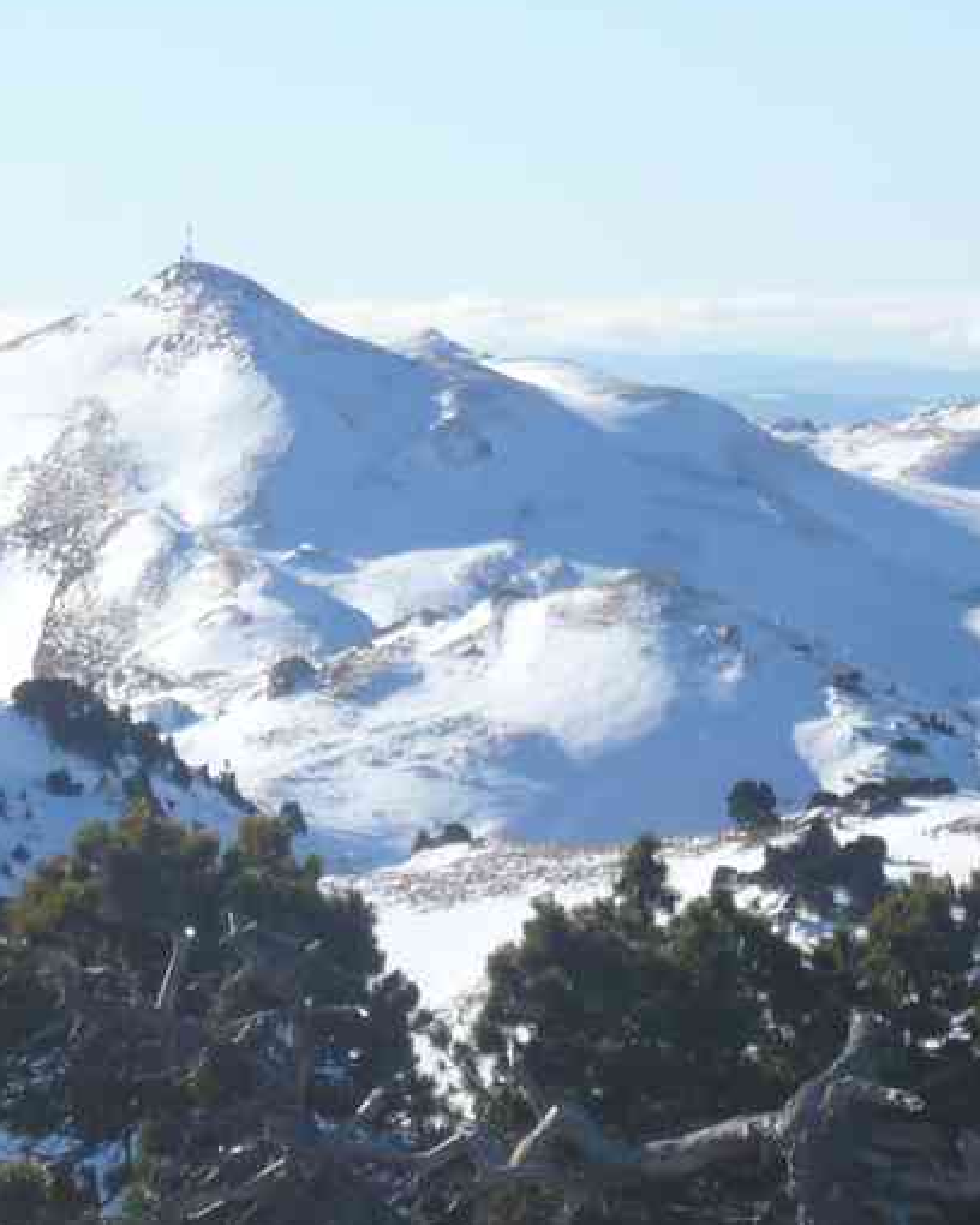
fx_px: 9064
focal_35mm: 250
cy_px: 771
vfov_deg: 7.7
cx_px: 324
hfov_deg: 6.2
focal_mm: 16.1
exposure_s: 1/640
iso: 100
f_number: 4.8
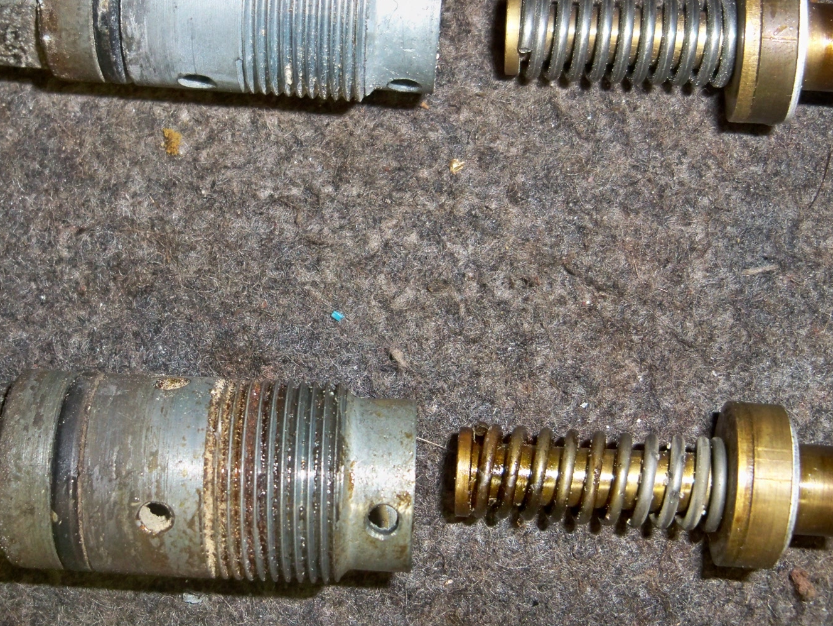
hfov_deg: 35.4
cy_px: 298
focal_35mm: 54
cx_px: 345
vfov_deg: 27.0
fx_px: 1300
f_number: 3.5
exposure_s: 1/30
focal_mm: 6.2
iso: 200
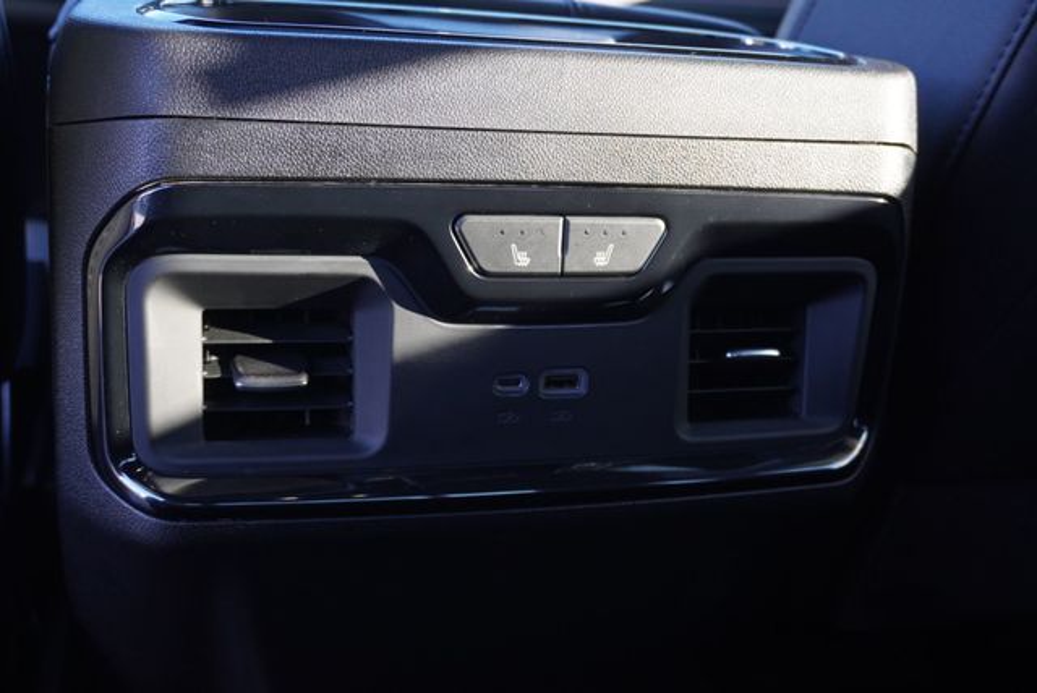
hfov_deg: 49.5
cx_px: 518
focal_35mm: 39
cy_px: 346
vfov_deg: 34.3
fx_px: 1124
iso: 1000
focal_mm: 26
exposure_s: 1/160
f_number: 4.5
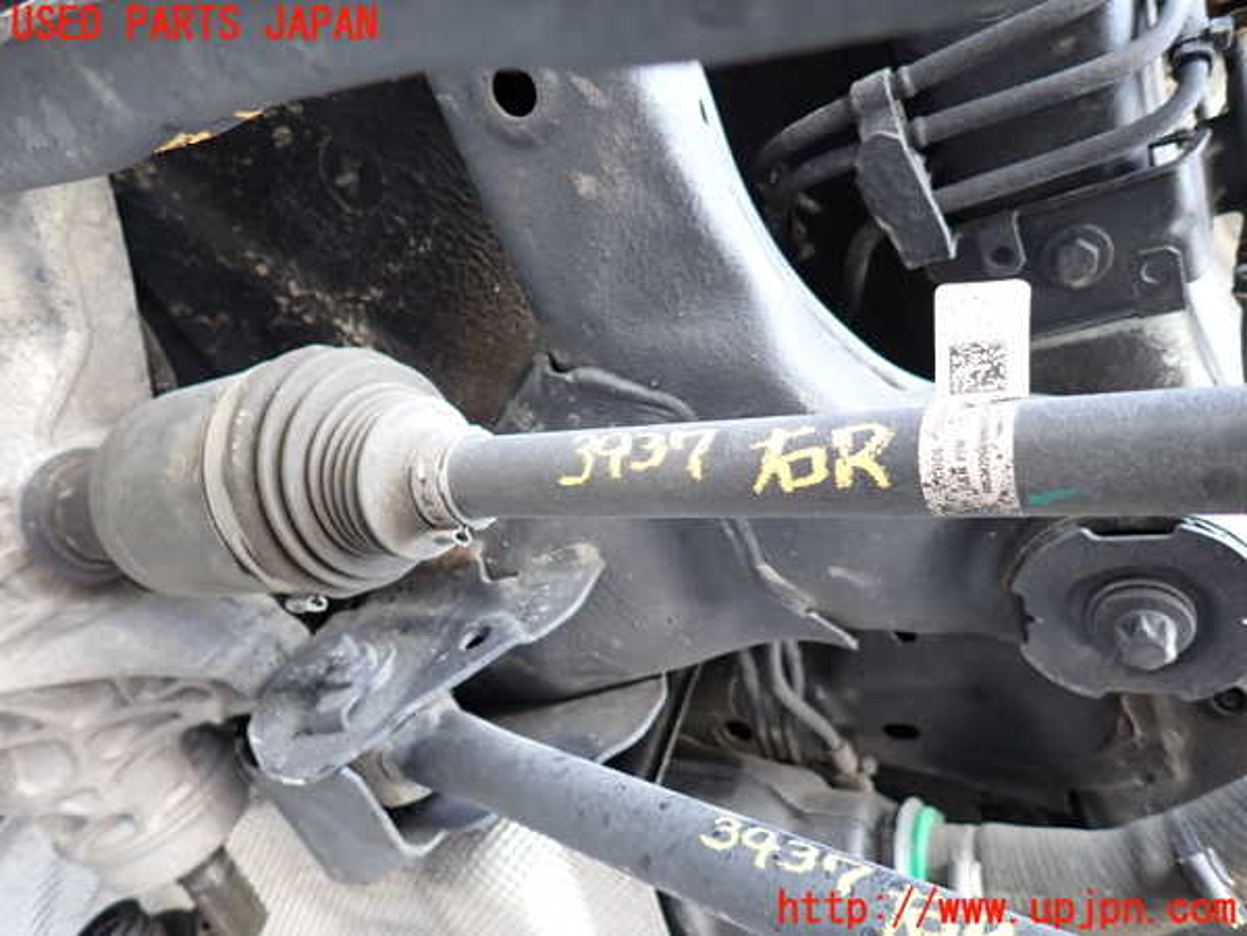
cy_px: 468
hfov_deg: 69.4
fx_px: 901
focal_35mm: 25
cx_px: 624
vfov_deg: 54.9
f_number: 2
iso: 250
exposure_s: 1/30
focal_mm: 4.5
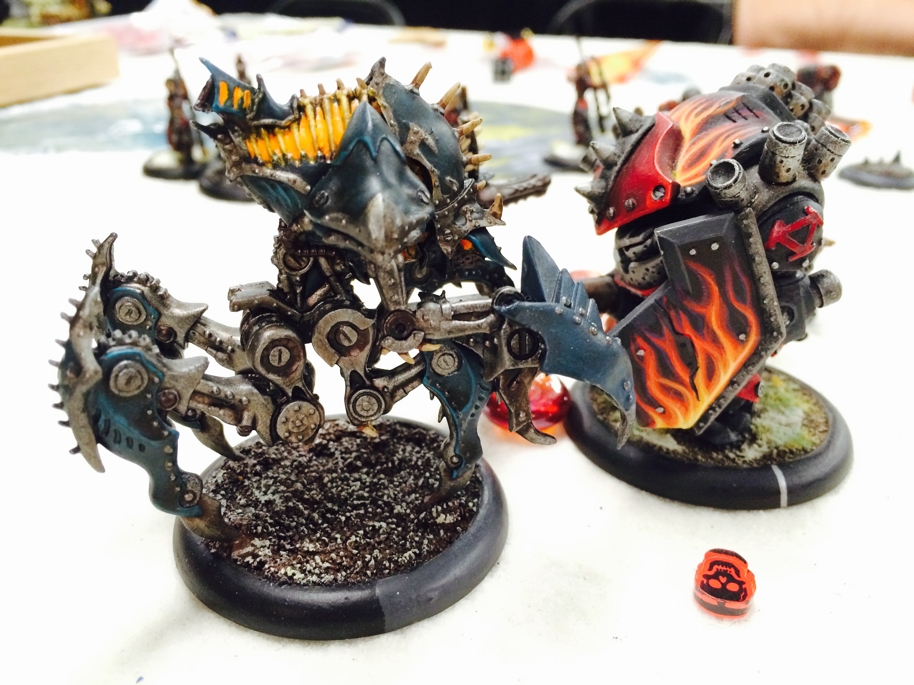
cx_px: 457
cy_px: 342
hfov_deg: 61.7
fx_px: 766
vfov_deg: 48.2
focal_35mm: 29
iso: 200
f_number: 2.2
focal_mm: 4.15
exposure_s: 1/30
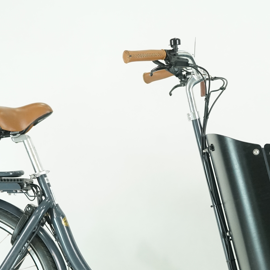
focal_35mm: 120
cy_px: 197
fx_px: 1059
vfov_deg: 14.5
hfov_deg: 14.5
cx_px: 192
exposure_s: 1/200
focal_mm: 55
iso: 2500
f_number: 5.6
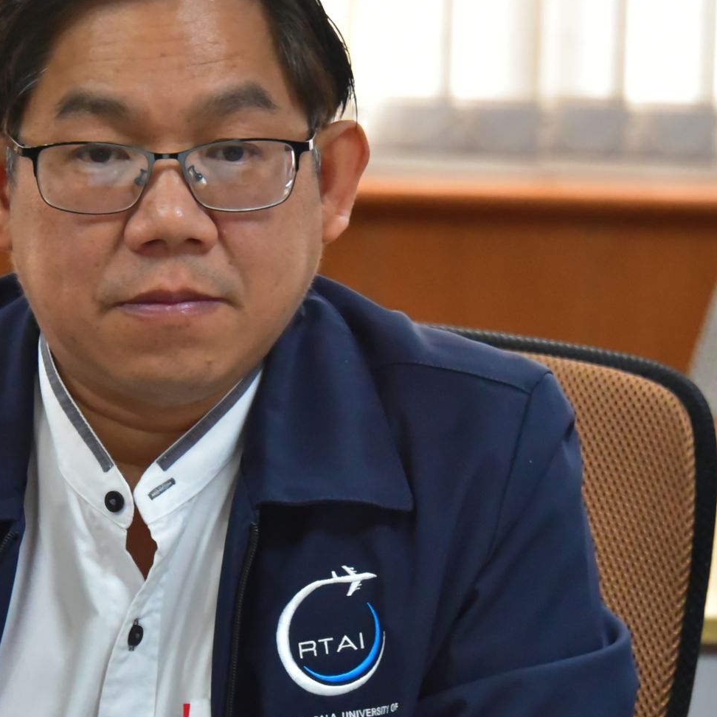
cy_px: 458
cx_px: 204
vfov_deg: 5.3
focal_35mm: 328
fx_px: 7686
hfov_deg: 5.3
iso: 6400
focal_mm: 150
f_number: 6.3
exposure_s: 1/160
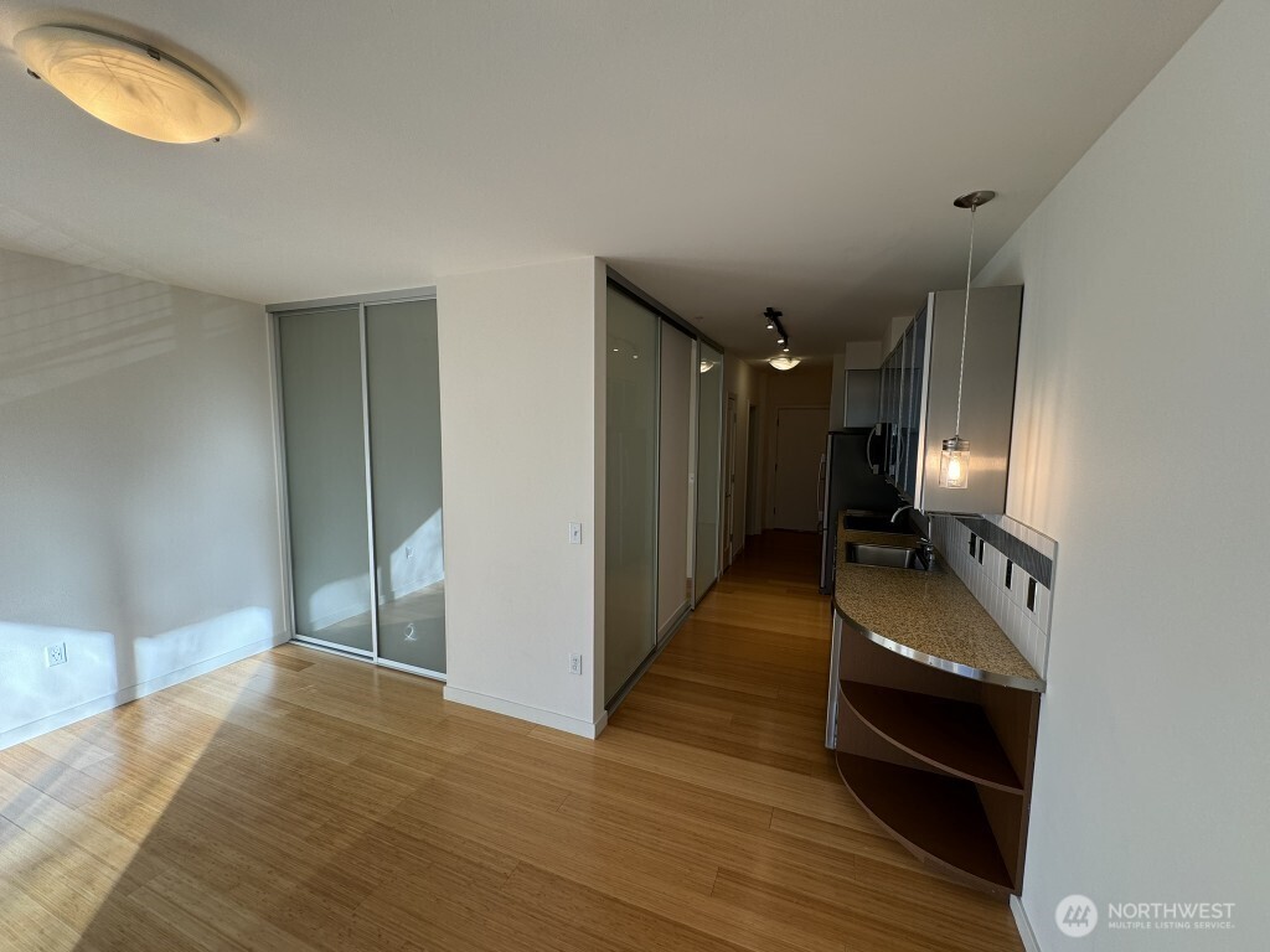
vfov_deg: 85.7
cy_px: 476
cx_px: 635
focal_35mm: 14
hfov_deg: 102.1
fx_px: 514
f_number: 2.2
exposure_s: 1/120
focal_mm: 2.22
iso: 50
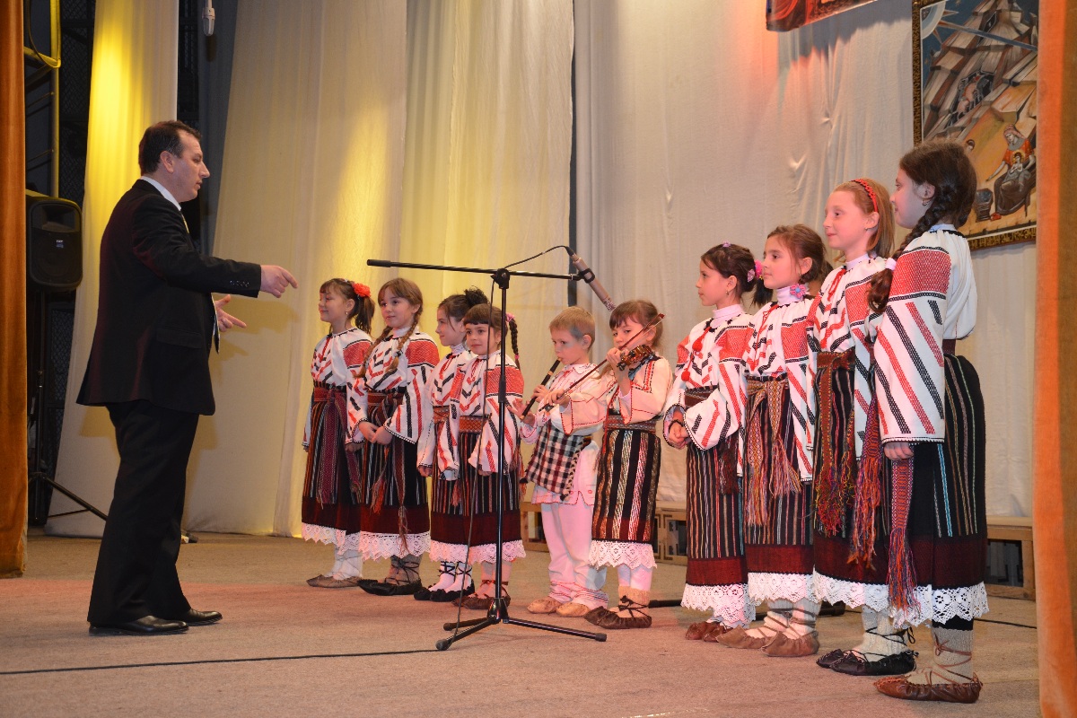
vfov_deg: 26.5
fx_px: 1526
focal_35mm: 51
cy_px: 359
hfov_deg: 38.9
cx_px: 538
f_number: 4.2
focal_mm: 34
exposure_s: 1/60
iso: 560
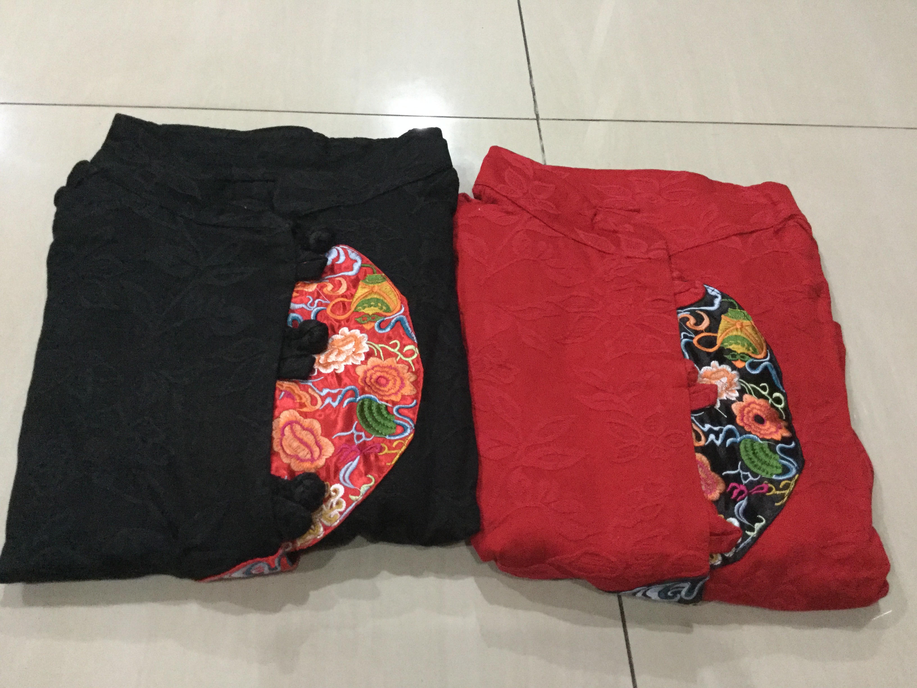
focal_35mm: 31
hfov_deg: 58.4
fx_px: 821
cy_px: 344
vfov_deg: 45.4
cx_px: 458
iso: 500
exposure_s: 1/17
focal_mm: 3.3
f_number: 2.4
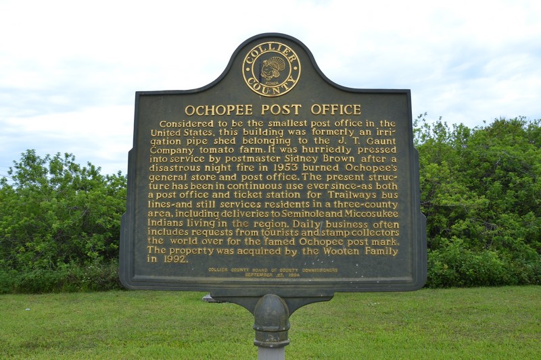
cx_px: 270
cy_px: 180
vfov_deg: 47.9
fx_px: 406
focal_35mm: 27
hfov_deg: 67.4
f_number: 7.1
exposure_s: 1/200
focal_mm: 18
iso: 100
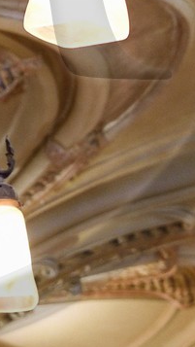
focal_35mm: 282
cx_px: -145
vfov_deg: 7.6
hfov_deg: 4.3
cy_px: -99
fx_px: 2590
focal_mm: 40
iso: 800
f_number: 6.3
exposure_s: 1/25
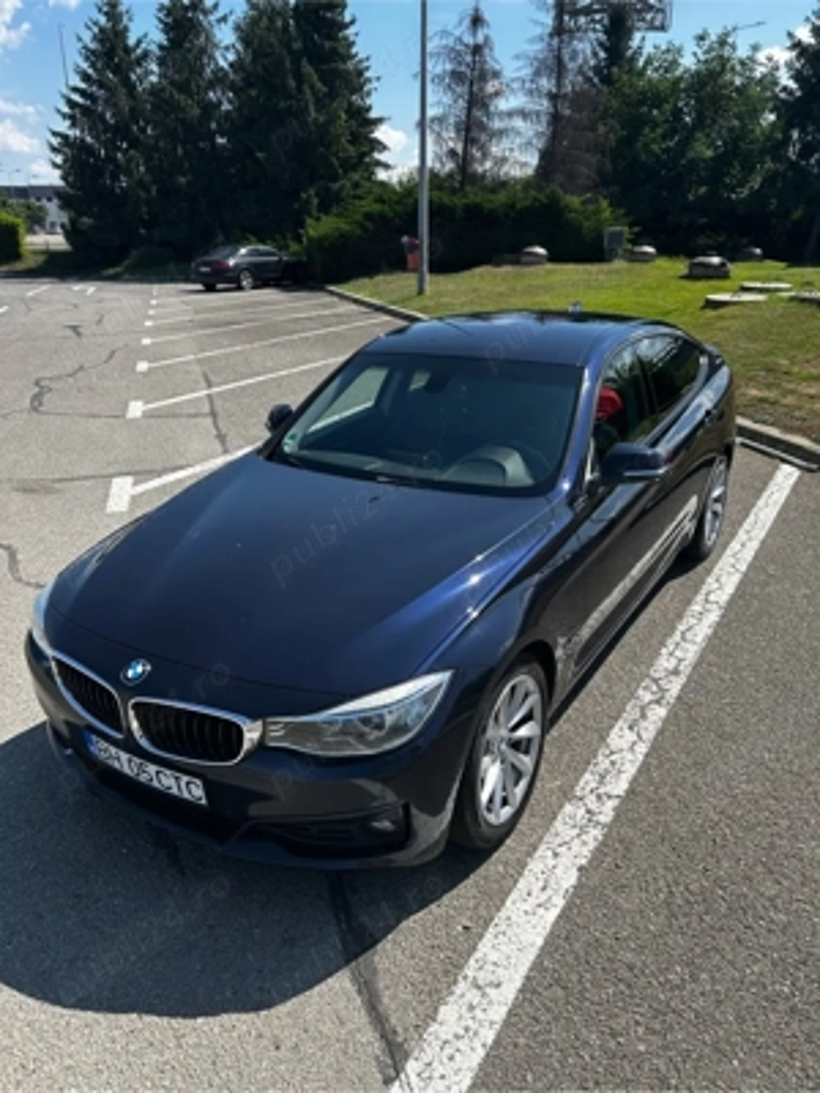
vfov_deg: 67.3
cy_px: 546
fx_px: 821
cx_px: 410
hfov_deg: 53.1
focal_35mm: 26
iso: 50
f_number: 1.5
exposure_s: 1/2632
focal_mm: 5.7
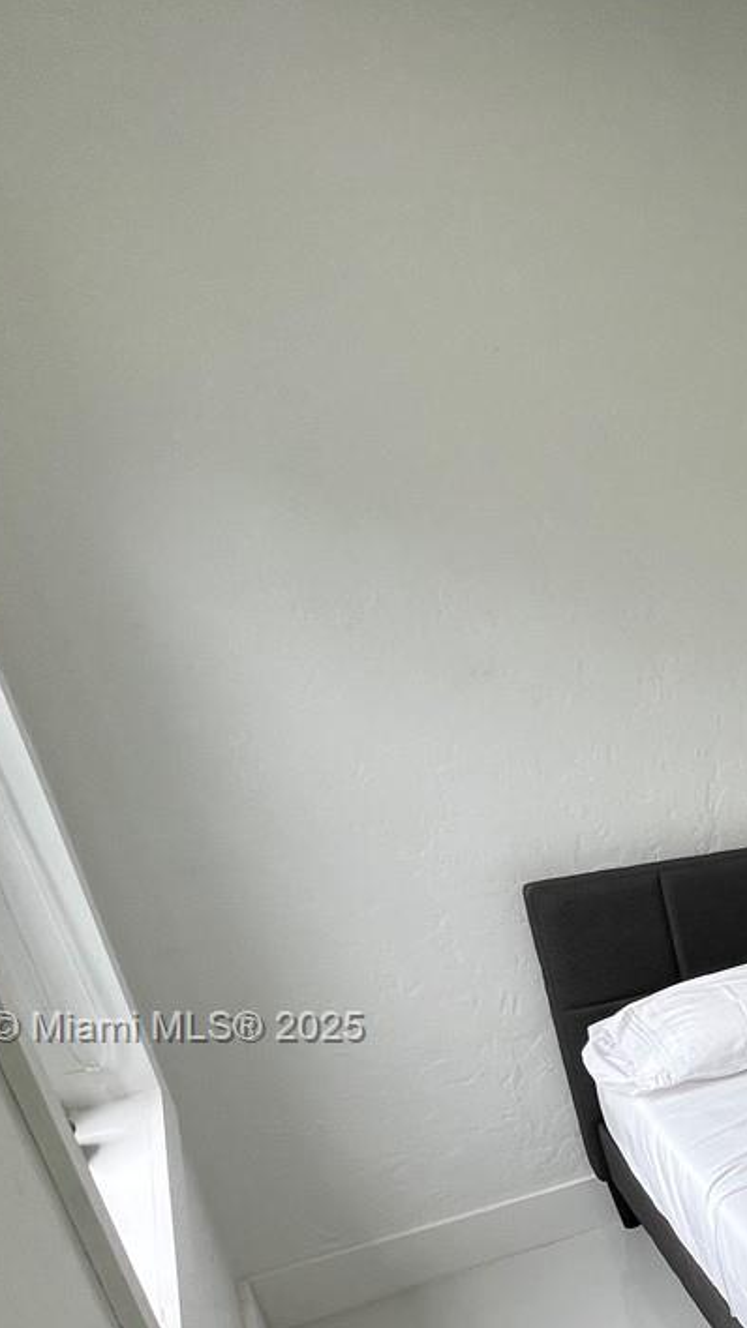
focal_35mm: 32
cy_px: 1030
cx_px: 1265
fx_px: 1127
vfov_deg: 57.3
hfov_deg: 23.6
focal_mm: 1.57
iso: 32
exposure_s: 1/99
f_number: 1.8
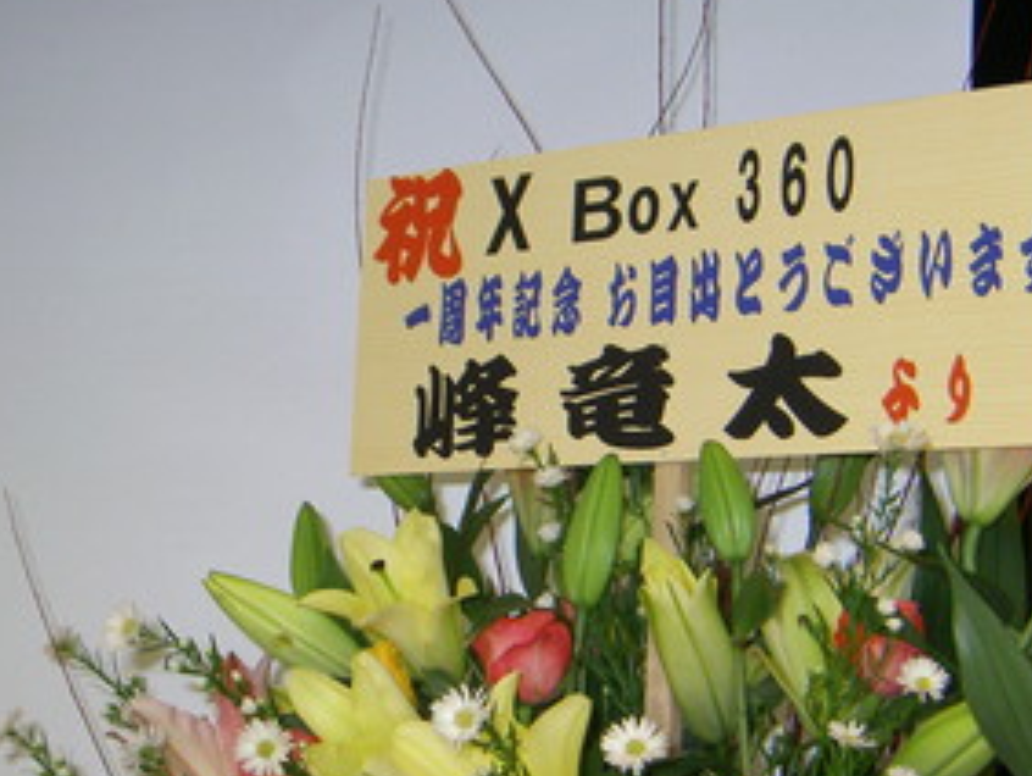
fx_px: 2238
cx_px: 604
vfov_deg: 19.7
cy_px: 417
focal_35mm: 75
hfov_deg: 25.9
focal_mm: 7.7
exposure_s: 1/60
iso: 100
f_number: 3.4
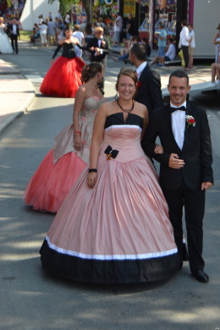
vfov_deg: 20.1
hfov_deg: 13.5
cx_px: 129
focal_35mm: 102
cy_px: 140
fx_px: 931
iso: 100
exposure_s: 1/125
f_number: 5.6
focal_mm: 55
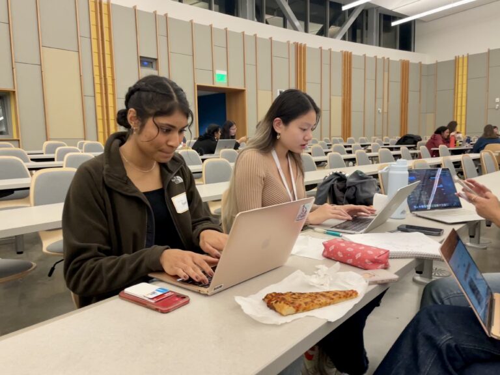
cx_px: 250
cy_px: 188
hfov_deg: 67.3
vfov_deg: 53.1
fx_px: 376
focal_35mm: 26
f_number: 1.6
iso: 160
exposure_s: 1/50
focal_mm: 4.2
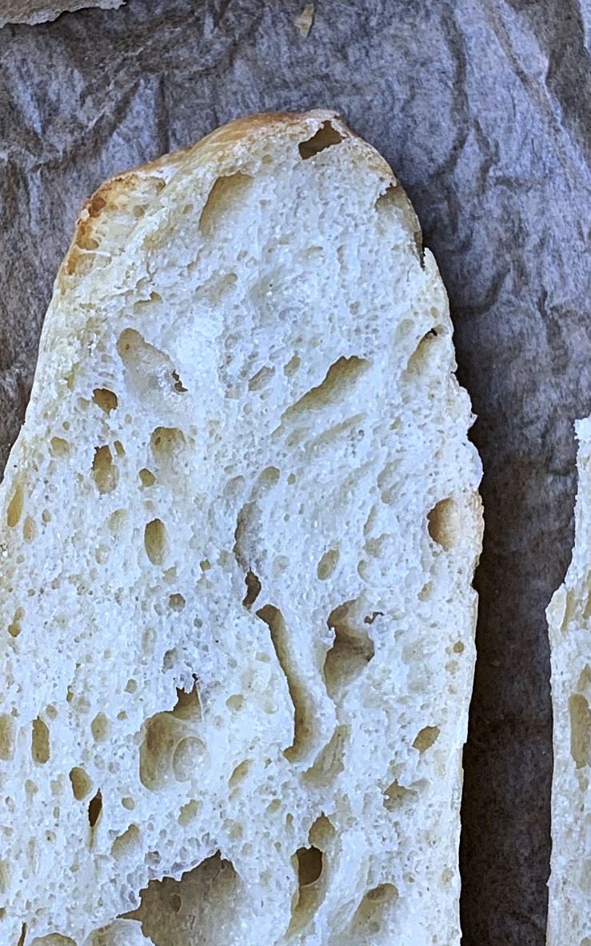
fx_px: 2422
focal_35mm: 94
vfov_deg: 22.1
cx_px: 102
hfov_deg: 13.8
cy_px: 447
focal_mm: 4.25
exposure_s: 1/100
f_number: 1.8
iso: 32
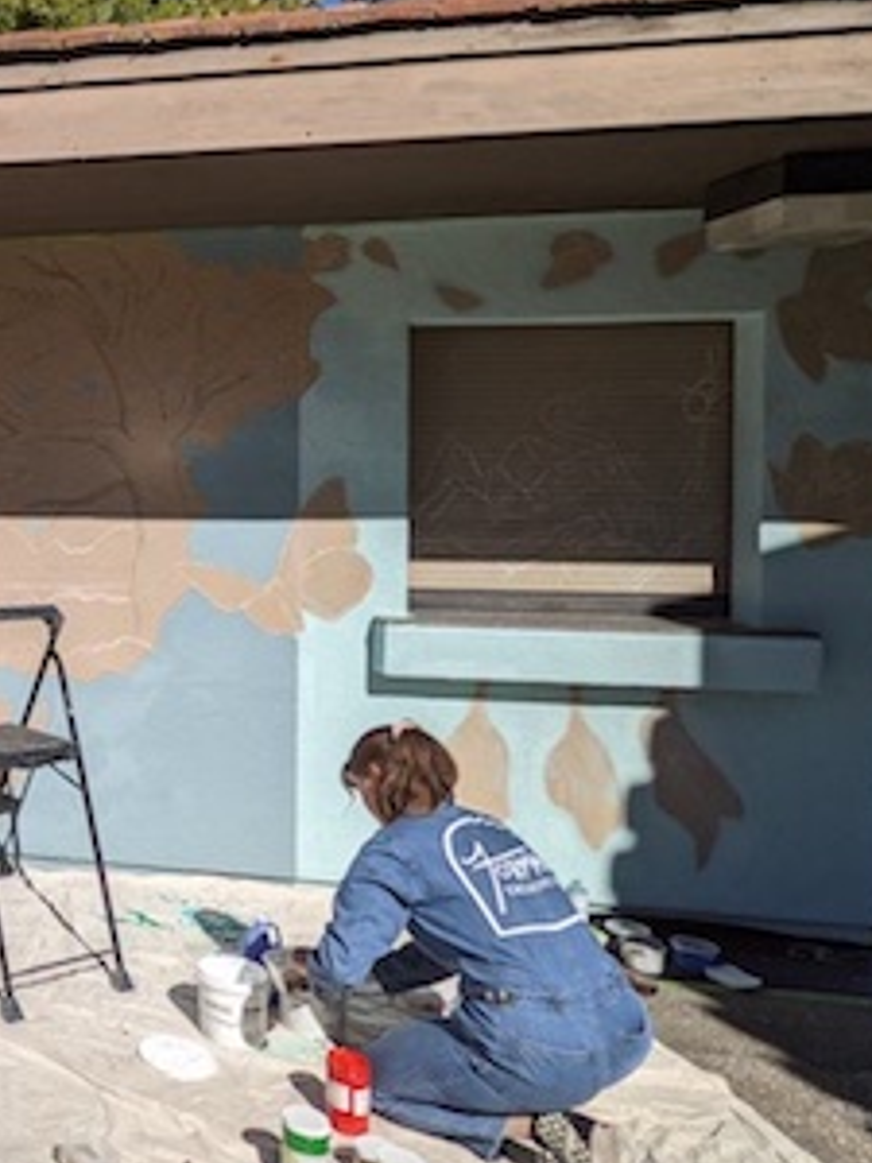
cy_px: 477
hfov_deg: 32.7
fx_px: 1075
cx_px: -267
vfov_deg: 56.5
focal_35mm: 32
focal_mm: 2.22
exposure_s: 1/2049
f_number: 2.2
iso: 34
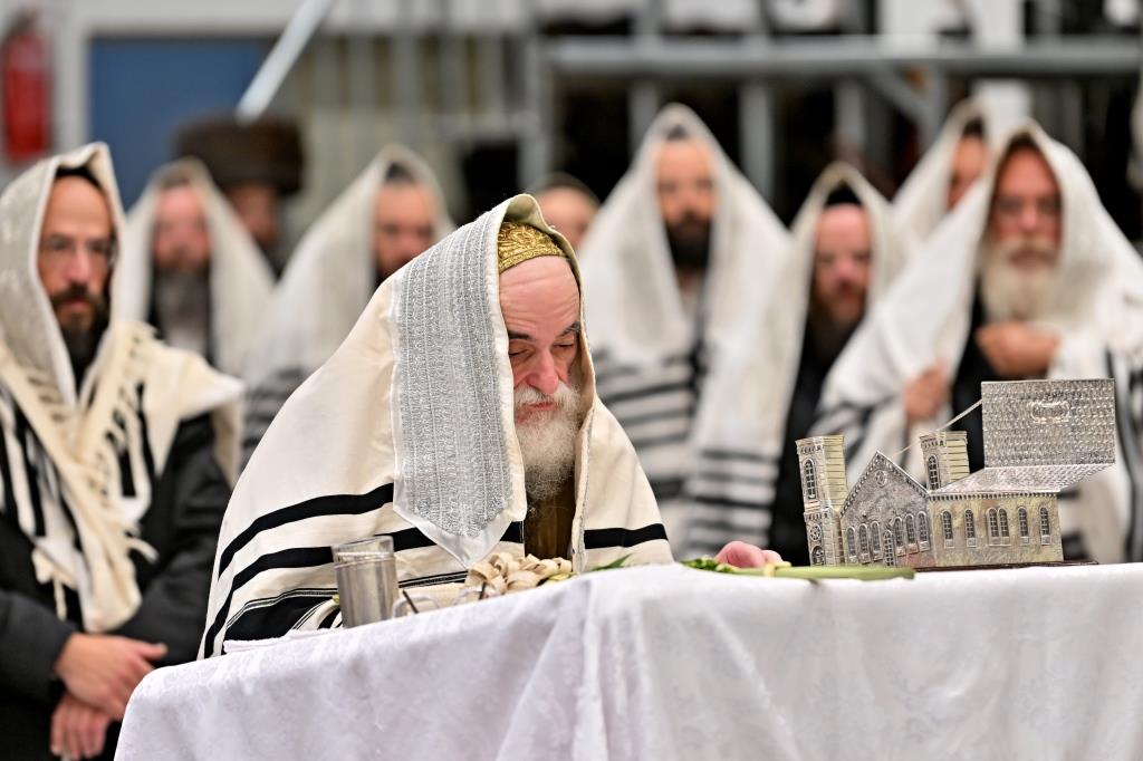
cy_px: 380
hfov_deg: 6.9
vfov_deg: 4.6
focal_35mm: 300
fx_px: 9521
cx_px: 572
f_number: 2.8
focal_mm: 200
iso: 250
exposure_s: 1/320
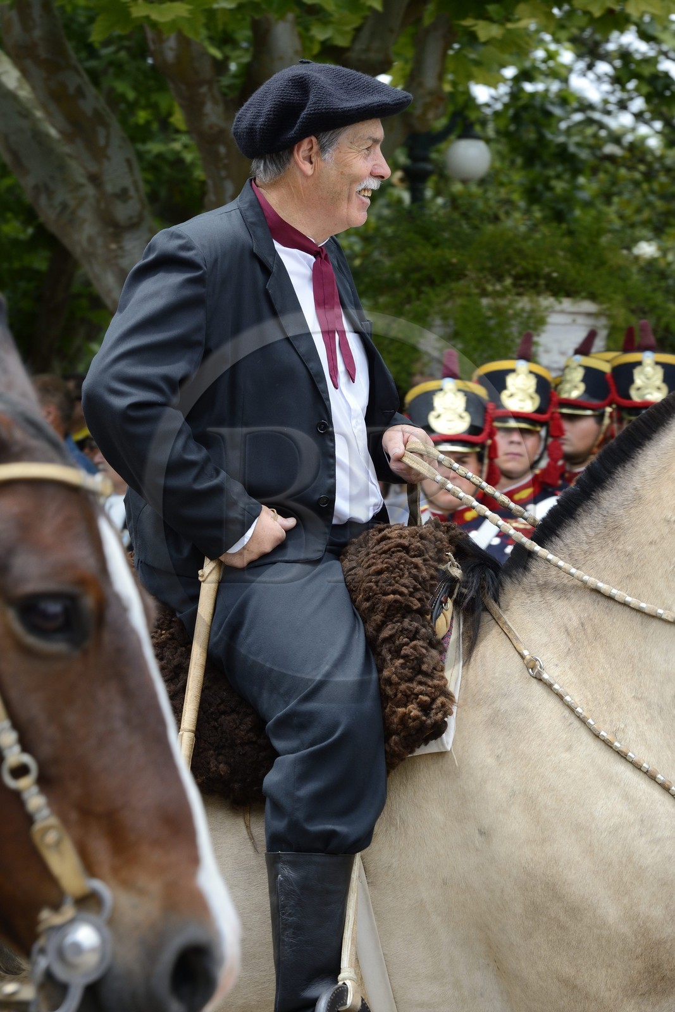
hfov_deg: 10.2
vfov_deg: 15.2
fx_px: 3796
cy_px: 506
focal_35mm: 135
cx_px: 338
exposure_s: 1/250
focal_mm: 135
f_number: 10
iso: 400
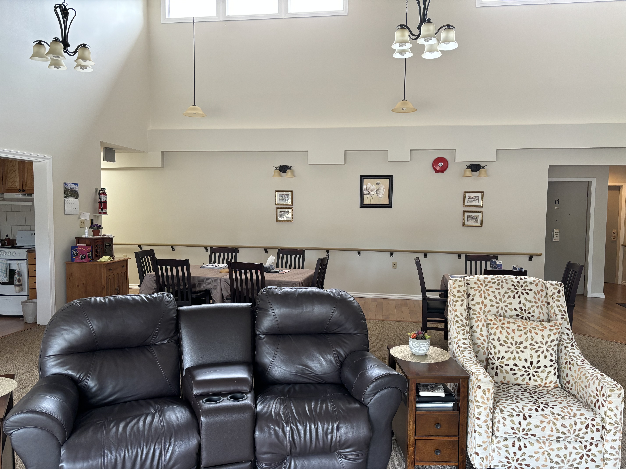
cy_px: 234
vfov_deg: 53.1
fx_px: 470
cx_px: 313
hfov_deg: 67.3
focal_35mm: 26
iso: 125
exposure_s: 1/60
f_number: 1.6
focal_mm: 5.96
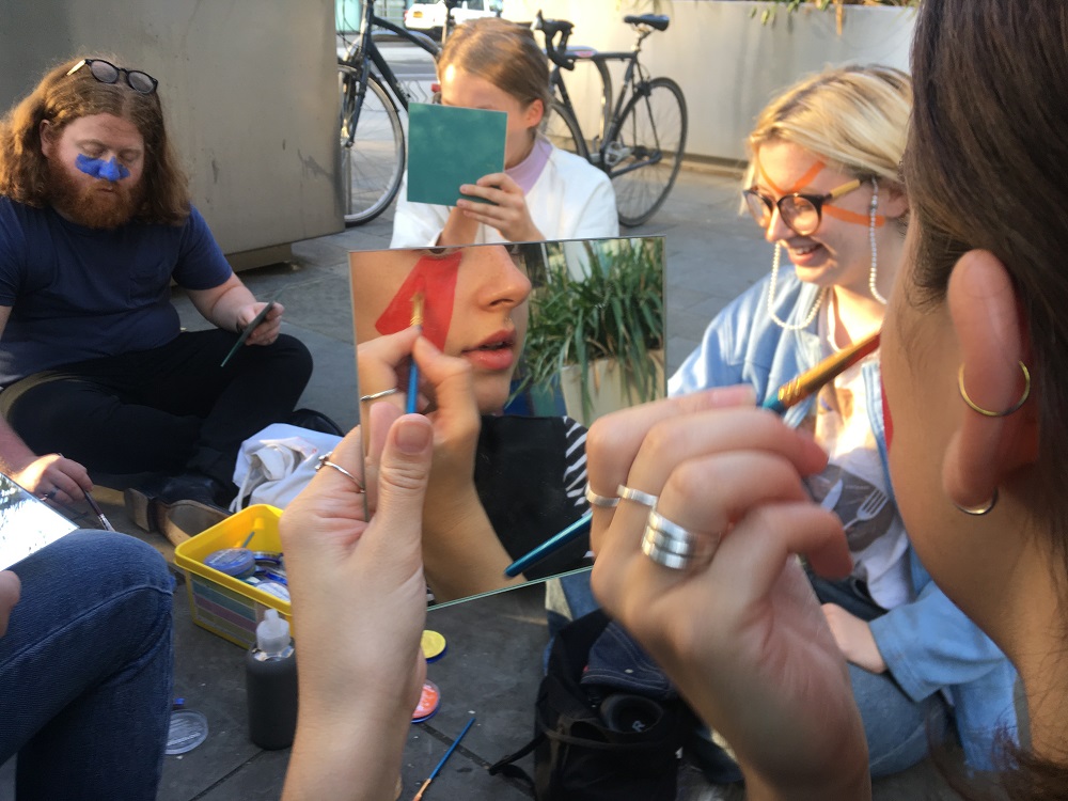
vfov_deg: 48.2
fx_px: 895
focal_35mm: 29
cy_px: 400
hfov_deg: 61.7
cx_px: 534
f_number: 2.2
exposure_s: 1/50
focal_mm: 4.15
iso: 32
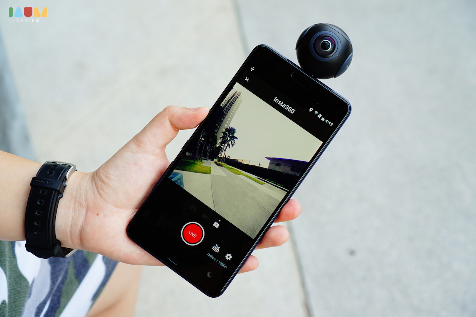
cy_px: 158
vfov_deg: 25.7
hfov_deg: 37.9
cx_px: 238
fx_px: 694
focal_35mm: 52
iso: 125
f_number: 4
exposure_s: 1/60
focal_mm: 35
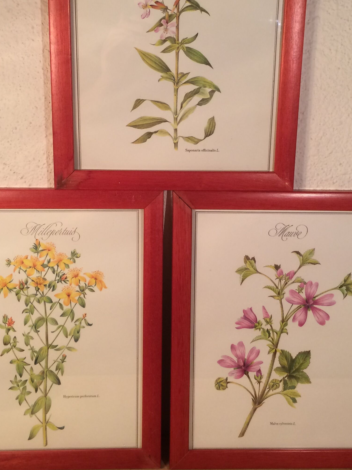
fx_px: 637
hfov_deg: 30.9
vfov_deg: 40.0
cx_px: 174
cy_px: 165
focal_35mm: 47
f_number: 2.2
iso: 40
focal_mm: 4.15
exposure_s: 1/33
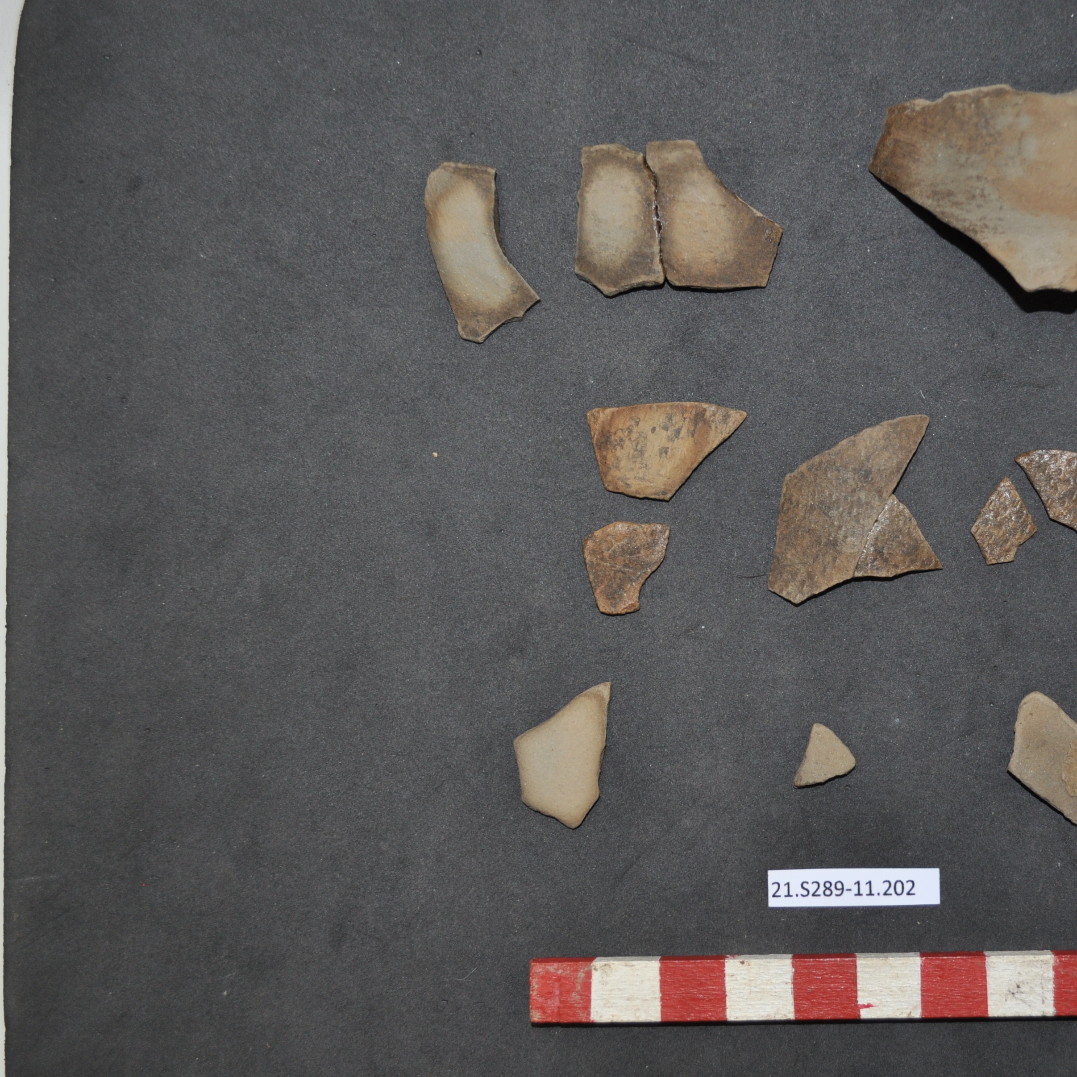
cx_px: 812
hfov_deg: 33.3
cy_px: 539
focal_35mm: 50
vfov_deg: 34.0
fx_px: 1760
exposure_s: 1/60
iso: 280
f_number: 4.2
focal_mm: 26
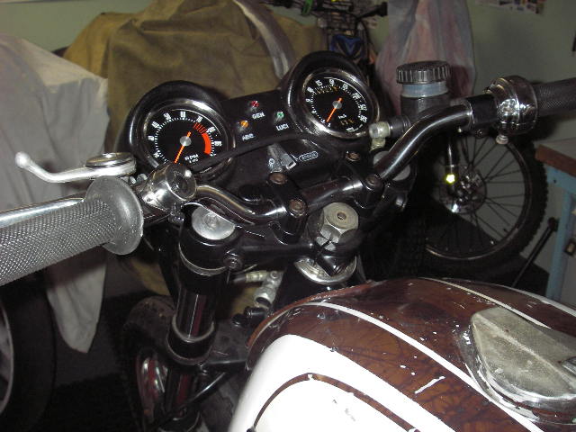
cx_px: 288
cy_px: 216
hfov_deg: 49.0
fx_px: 632
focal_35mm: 38
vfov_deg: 37.7
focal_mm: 6.3
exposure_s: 1/30
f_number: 3.3
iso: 100
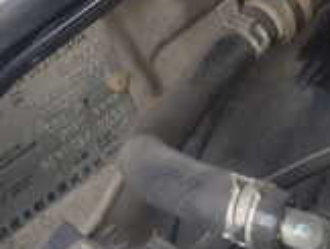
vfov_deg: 12.8
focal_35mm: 111
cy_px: -100
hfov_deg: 17.6
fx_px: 1060
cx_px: 106
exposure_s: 1/80
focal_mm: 5.4
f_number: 3.2
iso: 100
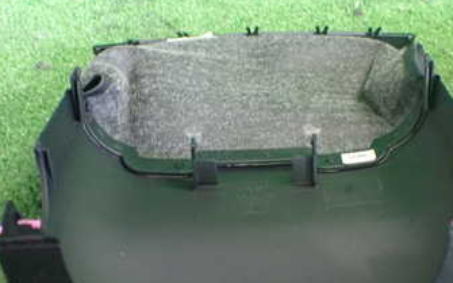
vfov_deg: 22.6
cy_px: 191
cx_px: 242
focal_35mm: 57
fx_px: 703
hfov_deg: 35.7
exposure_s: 1/40
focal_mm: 5.4
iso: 800
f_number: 2.3
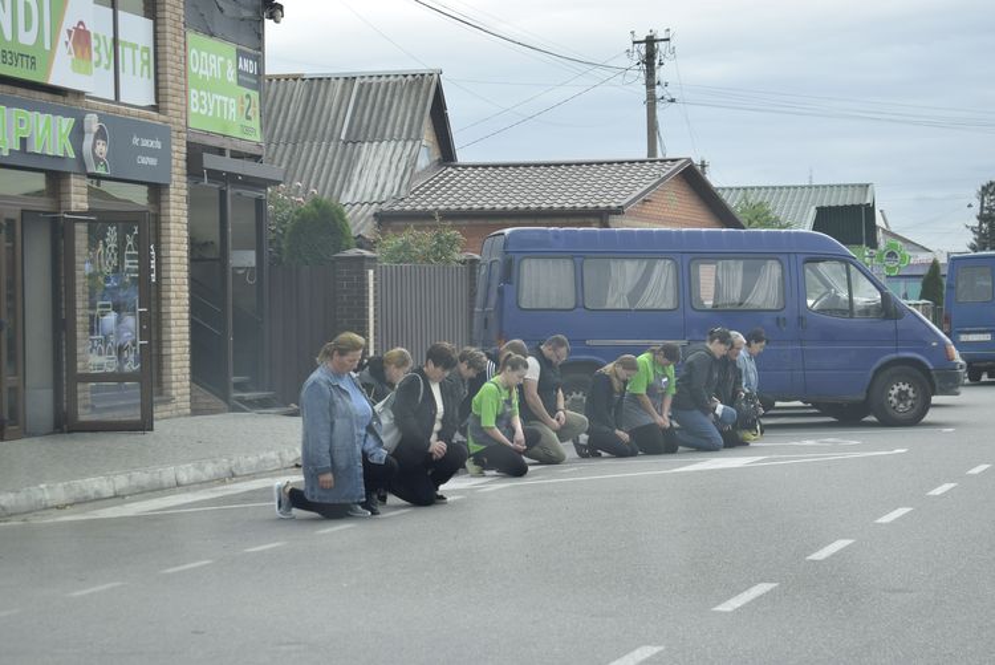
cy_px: 332
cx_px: 498
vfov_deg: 16.6
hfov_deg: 24.6
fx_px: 2281
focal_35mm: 82
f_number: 5.6
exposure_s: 1/320
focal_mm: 55
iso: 200
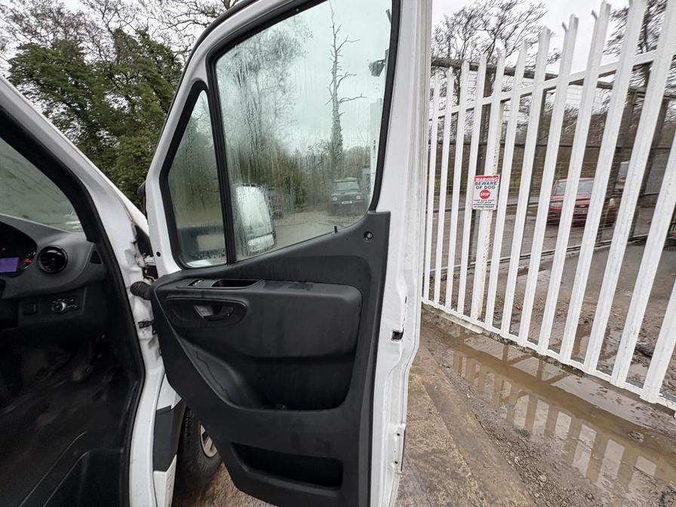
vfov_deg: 85.7
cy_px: 254
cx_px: 338
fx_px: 273
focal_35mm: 14
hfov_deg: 102.1
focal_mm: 2.22
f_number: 2.2
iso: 80
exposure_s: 1/99
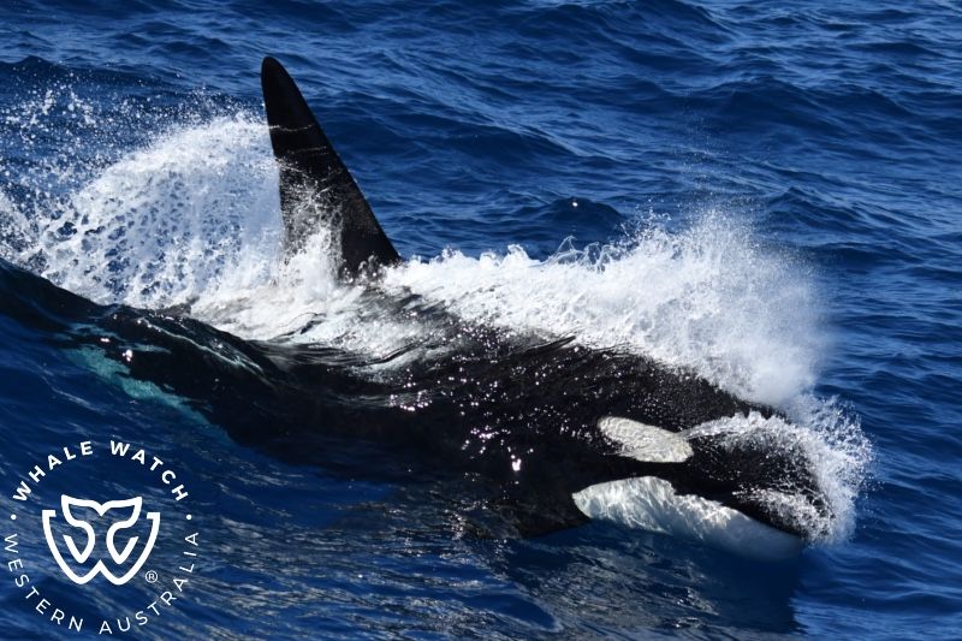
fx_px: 6412
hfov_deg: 8.6
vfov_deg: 5.7
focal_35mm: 240
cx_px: 481
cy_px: 320
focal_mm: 240
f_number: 5.6
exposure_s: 1/8000
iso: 1000
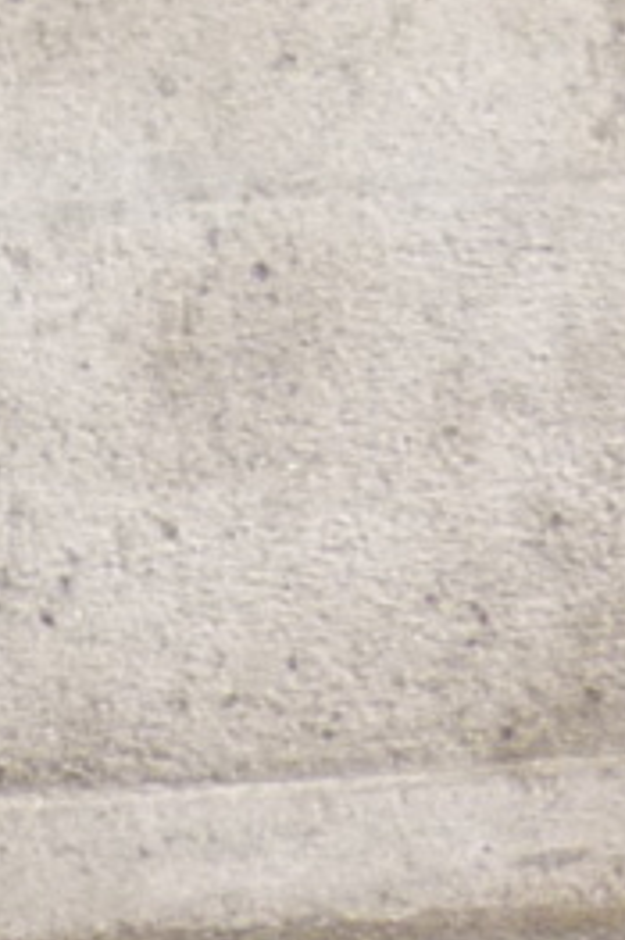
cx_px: -1221
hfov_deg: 5.2
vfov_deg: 7.2
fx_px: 6545
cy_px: -1969
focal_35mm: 251
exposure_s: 1/125
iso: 80
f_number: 8
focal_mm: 5.5
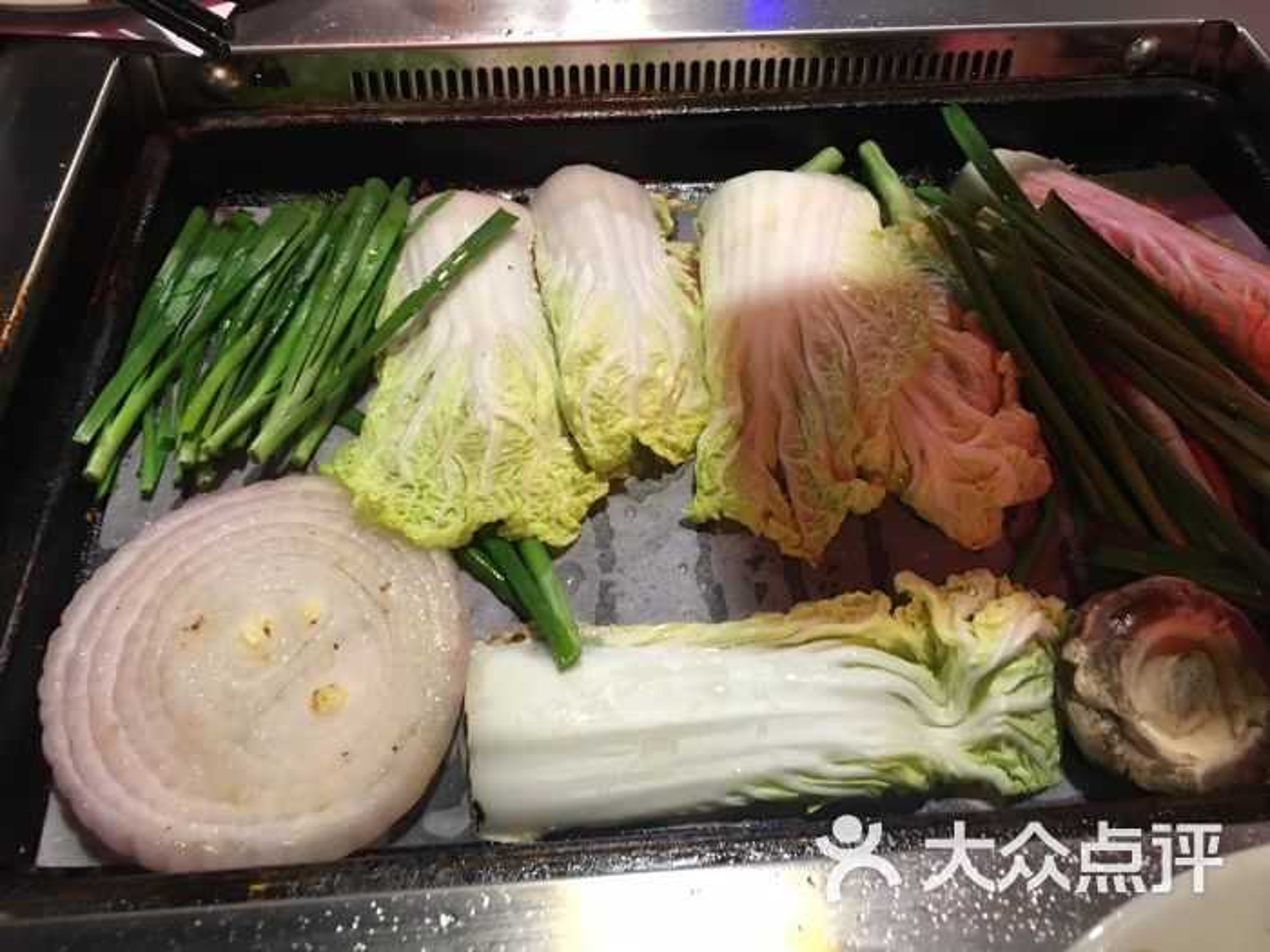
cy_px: 476
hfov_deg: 61.7
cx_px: 635
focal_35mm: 29
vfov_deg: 48.2
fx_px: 1064
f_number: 2.2
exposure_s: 1/17
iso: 80
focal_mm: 4.15
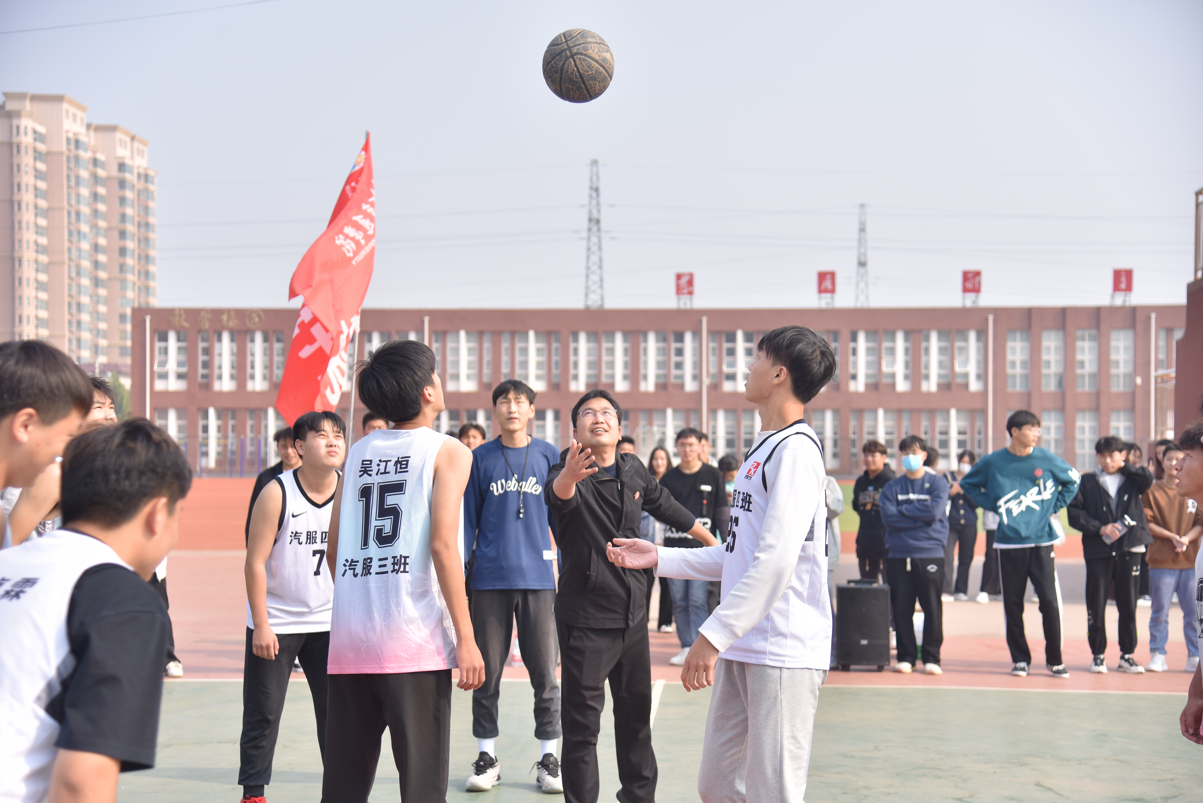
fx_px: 1939
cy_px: 402
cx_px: 602
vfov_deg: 23.4
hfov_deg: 34.5
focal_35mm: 58
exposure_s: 1/800
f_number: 4
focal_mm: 58
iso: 125
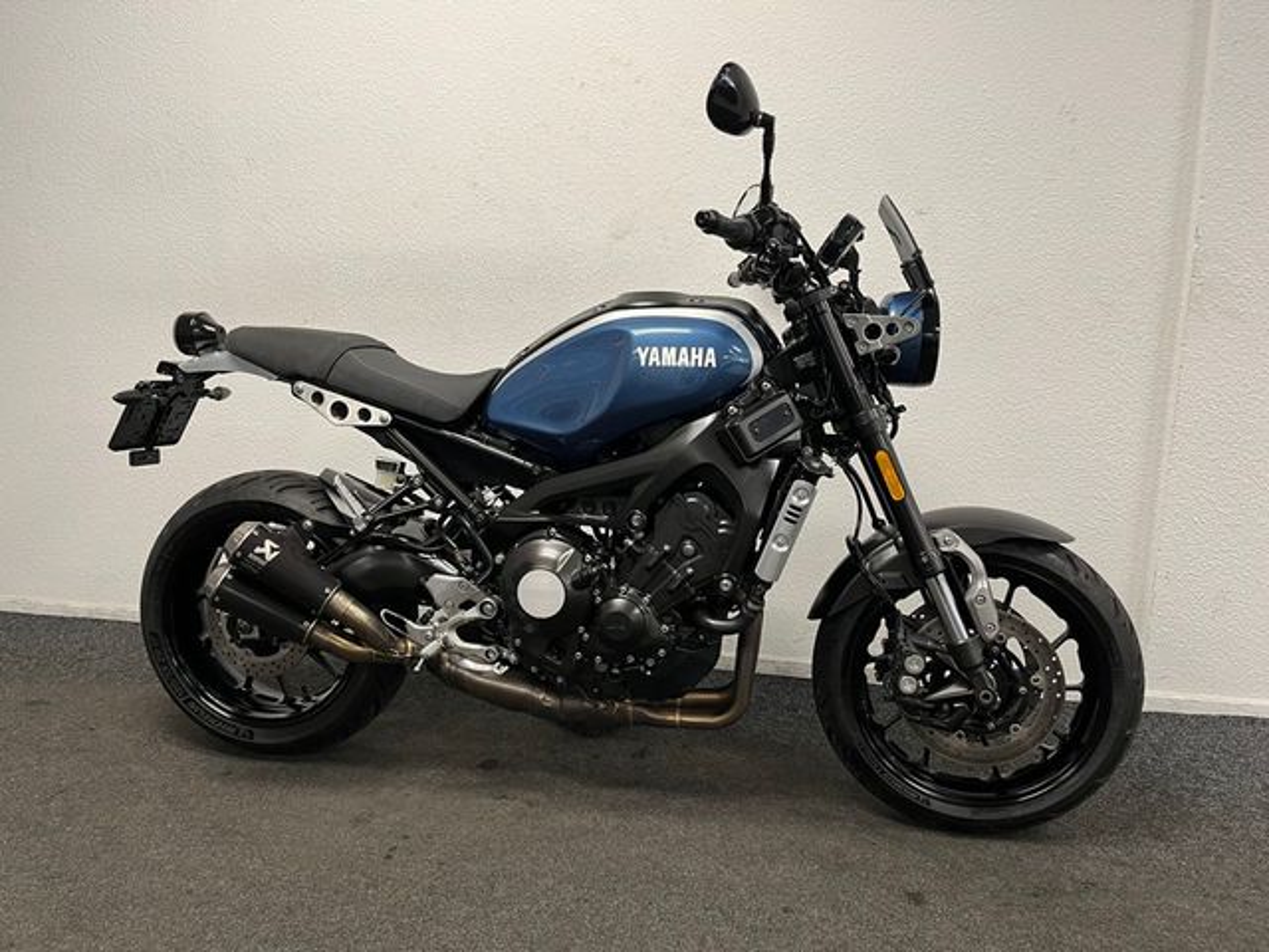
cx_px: 634
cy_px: 476
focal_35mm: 26
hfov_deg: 67.3
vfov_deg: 53.1
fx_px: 953
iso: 80
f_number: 1.6
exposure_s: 1/50
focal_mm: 5.1
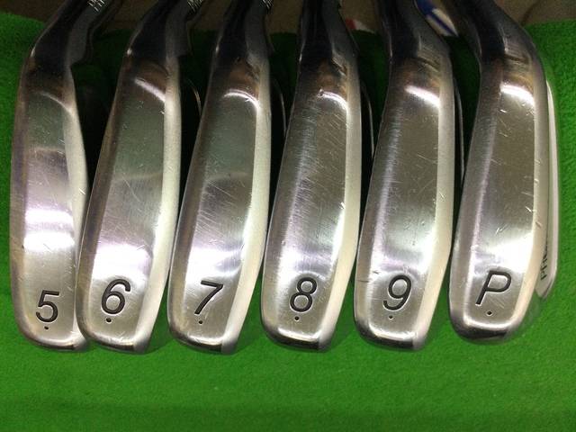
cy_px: 216
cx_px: 288
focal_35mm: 31
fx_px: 516
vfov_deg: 45.4
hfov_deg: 58.4
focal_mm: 3.3
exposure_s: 1/30
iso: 25
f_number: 2.4
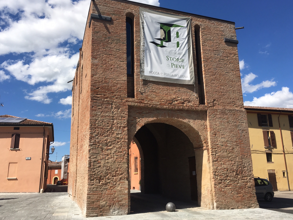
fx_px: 245
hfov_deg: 61.7
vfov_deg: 48.2
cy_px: 110
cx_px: 146
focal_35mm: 29
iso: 25
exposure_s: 1/1832
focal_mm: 4.15
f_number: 2.2
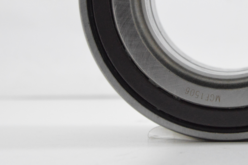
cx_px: 230
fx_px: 1378
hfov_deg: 10.2
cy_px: -10
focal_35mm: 200
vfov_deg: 6.8
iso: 3200
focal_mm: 62
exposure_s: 1/100
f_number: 8
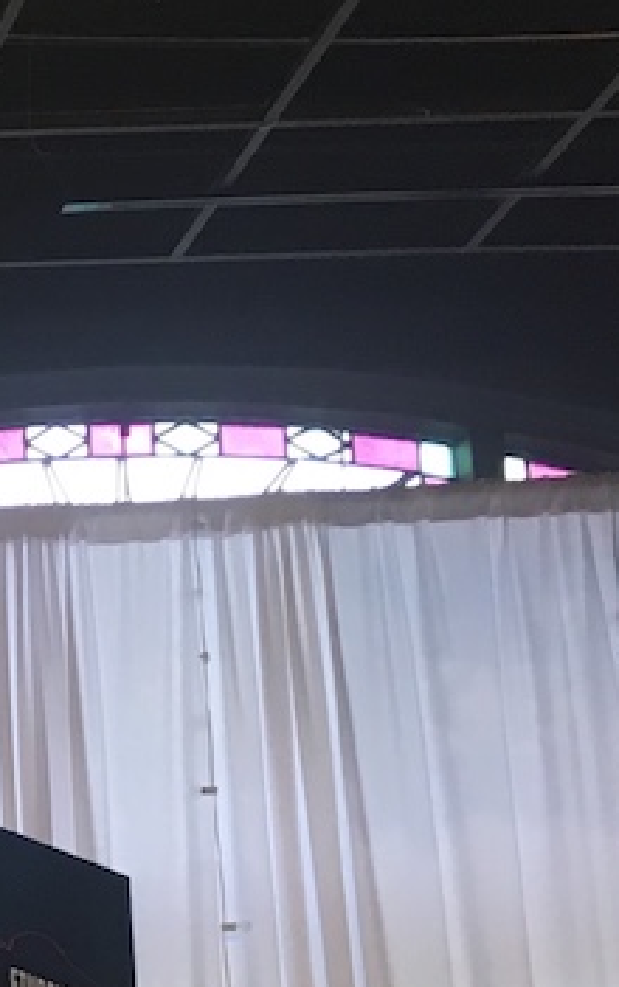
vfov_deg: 18.0
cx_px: -1052
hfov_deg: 9.8
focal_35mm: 112
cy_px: 1052
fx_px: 3017
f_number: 2.2
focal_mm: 4.15
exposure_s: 1/30
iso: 25
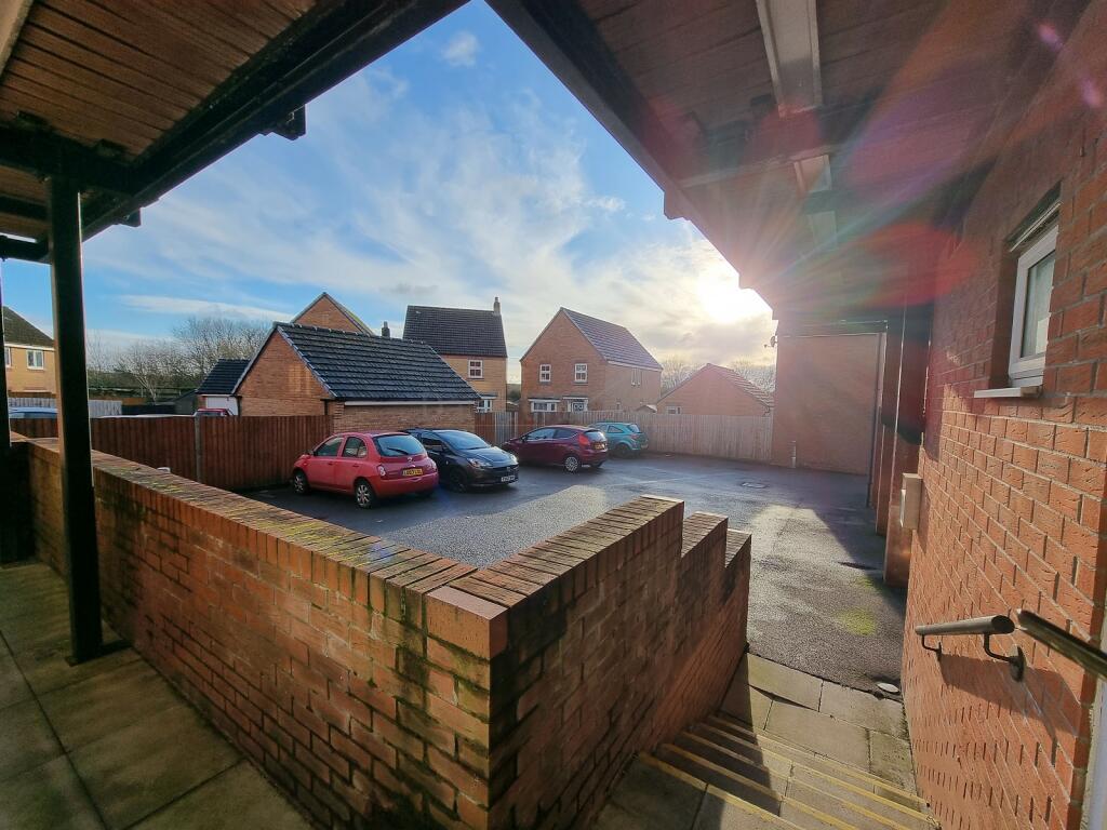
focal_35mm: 13
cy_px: 415
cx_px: 554
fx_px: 416
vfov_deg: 89.9
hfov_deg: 106.2
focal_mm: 2.2
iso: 50
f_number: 2.2
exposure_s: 1/734
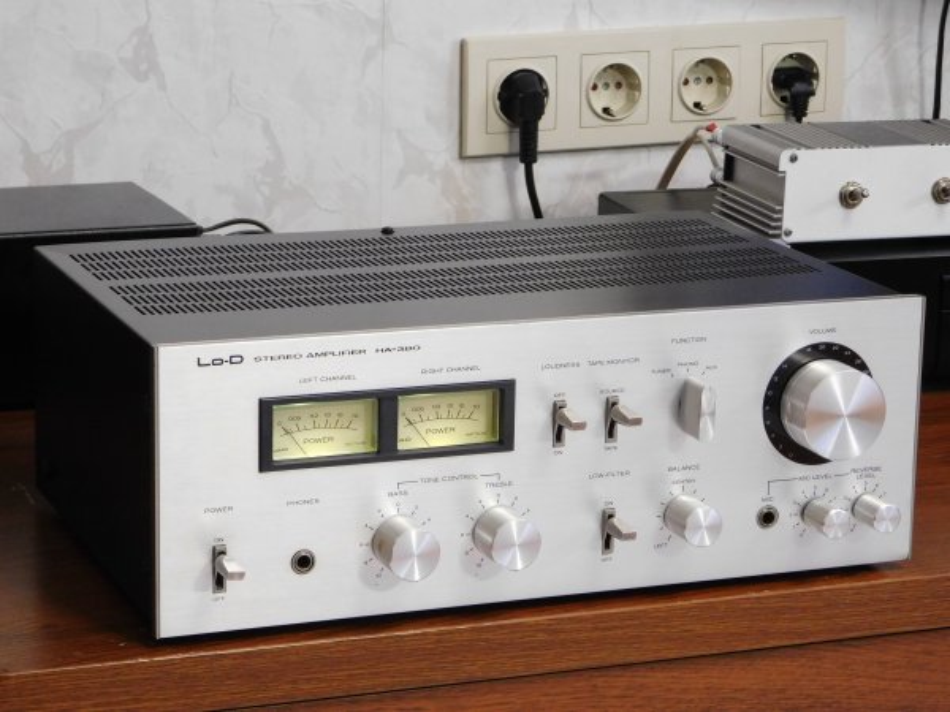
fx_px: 2717
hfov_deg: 19.8
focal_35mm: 99
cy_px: 356
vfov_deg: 14.9
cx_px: 475
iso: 640
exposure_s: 1/30
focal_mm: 17.6
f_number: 4.6
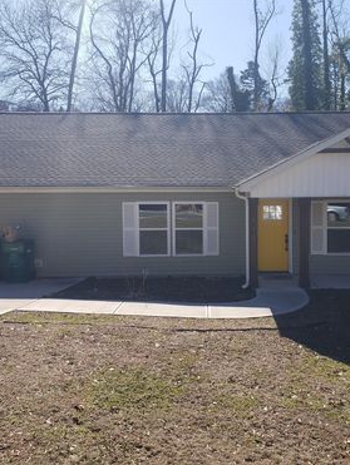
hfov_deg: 40.3
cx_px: 231
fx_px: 471
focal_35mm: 35
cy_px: 231
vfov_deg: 52.6
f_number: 2.4
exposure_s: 1/1161
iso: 50
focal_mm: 4.3
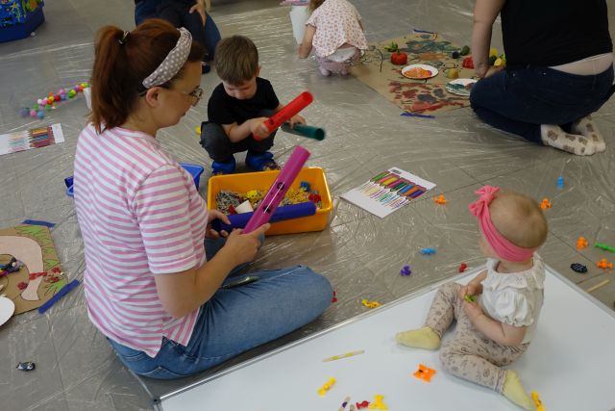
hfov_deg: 48.4
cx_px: 308
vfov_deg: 33.4
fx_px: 683
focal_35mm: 40
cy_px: 206
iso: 125
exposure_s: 1/50
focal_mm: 14.53
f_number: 2.8
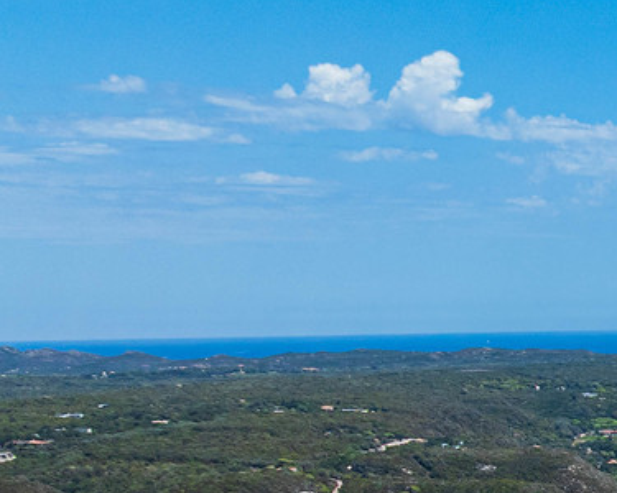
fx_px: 1826
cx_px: 1290
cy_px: 682
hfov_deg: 15.0
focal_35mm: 100
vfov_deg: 14.6
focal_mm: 12.3
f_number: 10
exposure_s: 1/200
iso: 100
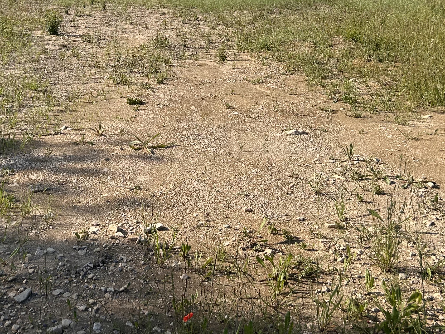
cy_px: 31
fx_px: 720
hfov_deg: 33.9
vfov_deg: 25.3
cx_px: 135
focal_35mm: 56
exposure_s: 1/4274
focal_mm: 5.7
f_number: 1.5
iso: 50
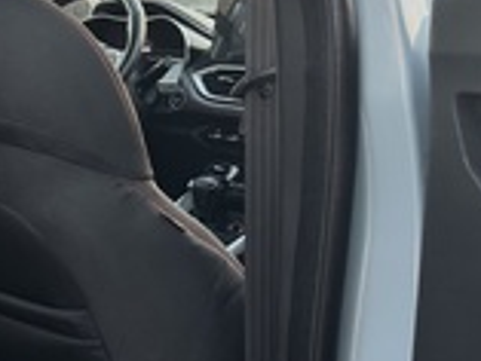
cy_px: 99
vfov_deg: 20.9
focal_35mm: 70
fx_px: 973
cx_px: -201
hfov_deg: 23.4
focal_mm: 6.76
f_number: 1.78
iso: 500
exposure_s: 1/60
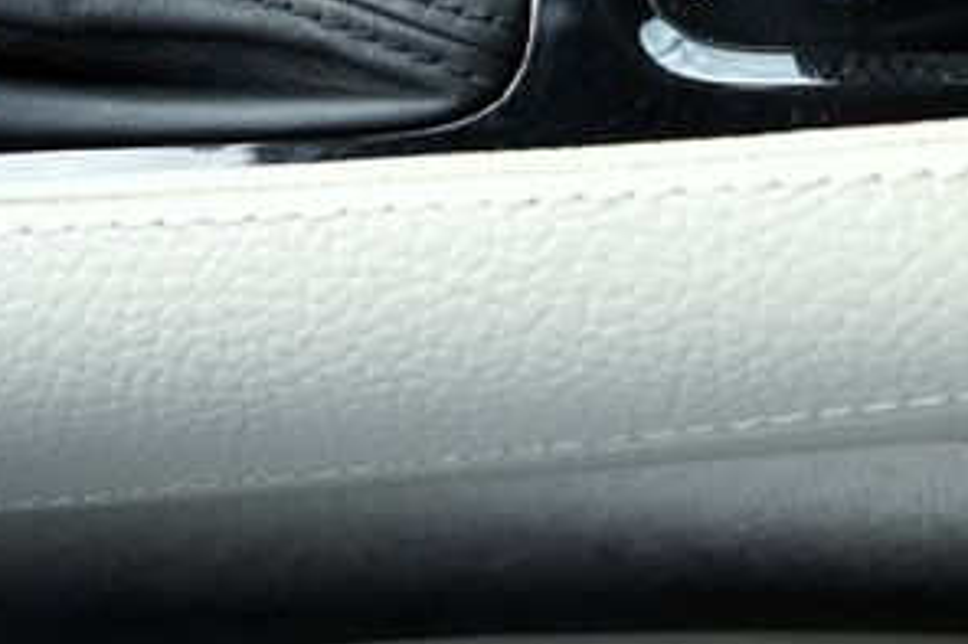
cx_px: 608
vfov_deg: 14.9
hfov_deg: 24.4
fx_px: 2230
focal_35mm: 83
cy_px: -410
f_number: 4.5
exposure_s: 1/80
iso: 100
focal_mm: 24
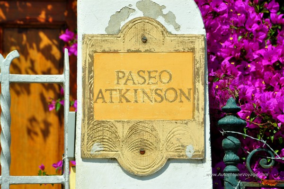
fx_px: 1596
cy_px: 94
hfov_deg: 10.2
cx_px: 142
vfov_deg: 6.8
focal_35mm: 202
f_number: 11
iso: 200
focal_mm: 135
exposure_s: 1/500
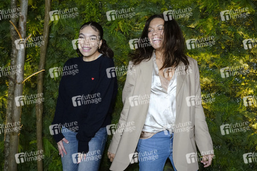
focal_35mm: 32
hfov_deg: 58.8
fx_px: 228
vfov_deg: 41.1
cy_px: 86
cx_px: 128
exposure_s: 1/160
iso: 2000
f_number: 5.6
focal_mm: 32
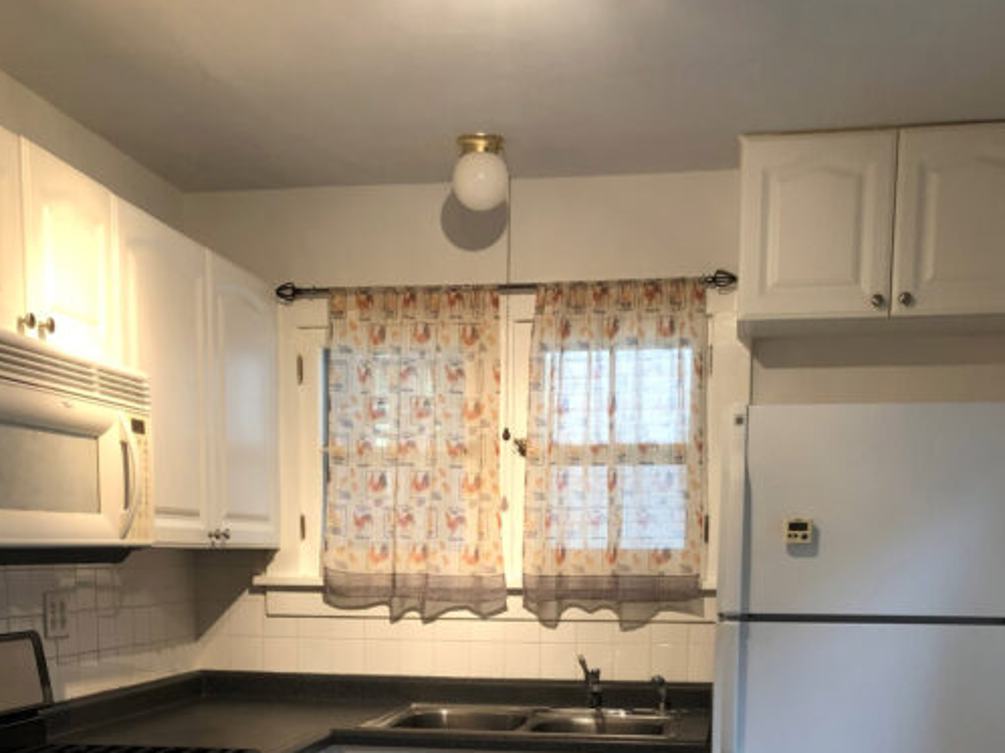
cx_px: 482
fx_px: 1306
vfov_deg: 30.4
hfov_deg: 42.1
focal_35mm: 45
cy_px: 715
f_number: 1.8
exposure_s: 1/17
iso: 40
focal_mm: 3.99
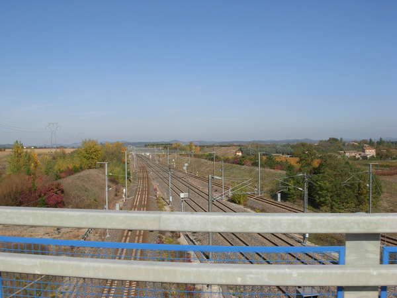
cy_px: 149
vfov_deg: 37.7
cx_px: 198
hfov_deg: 49.0
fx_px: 436
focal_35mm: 38
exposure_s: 1/724
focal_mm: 6.3
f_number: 4.9
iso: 79
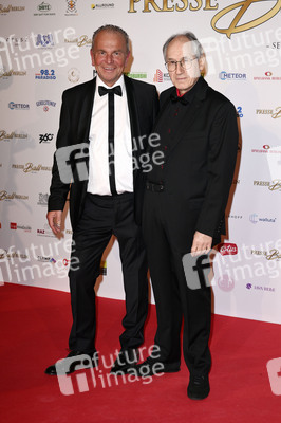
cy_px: 212
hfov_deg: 19.4
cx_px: 140
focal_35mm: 70
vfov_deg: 28.9
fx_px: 821
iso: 1250
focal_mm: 70
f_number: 5.6
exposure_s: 1/160
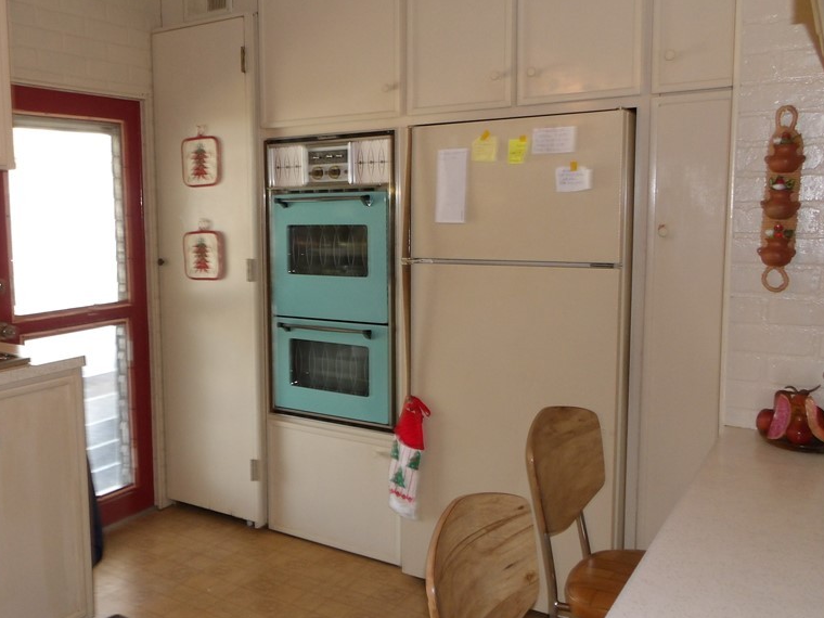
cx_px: 301
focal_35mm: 31
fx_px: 738
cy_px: 291
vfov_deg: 45.4
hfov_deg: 57.5
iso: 200
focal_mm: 4.2
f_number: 4.1
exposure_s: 1/30
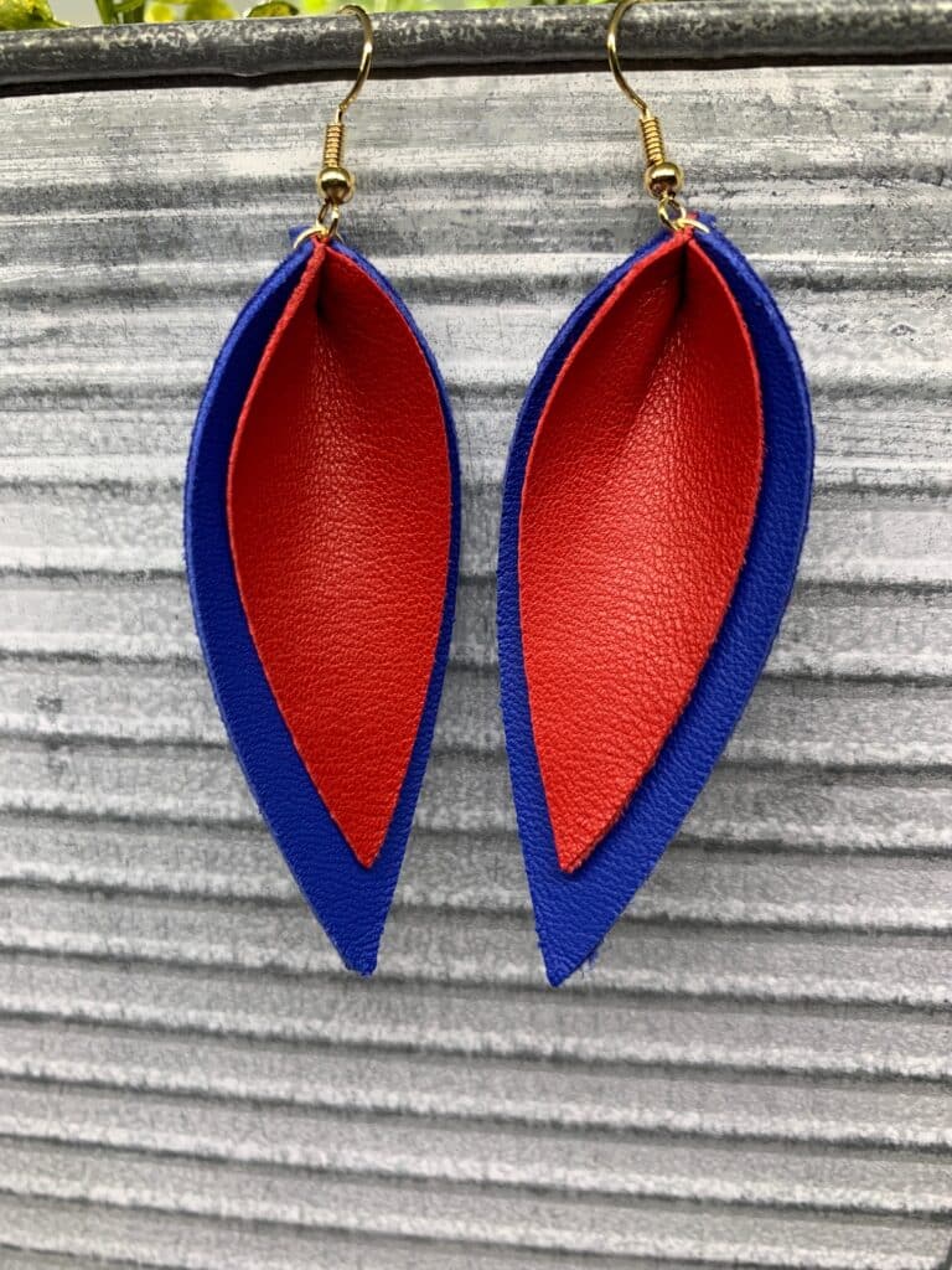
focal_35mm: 26
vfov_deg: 67.3
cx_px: 476
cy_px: 635
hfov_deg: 53.1
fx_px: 953
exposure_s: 1/120
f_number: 1.8
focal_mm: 4.25
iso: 40
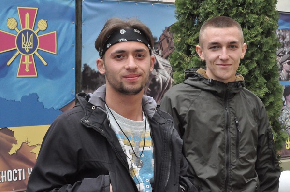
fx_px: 603
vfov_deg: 18.1
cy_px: 96
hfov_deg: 27.0
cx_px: 145
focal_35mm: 75
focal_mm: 50
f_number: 18
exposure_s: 1/200
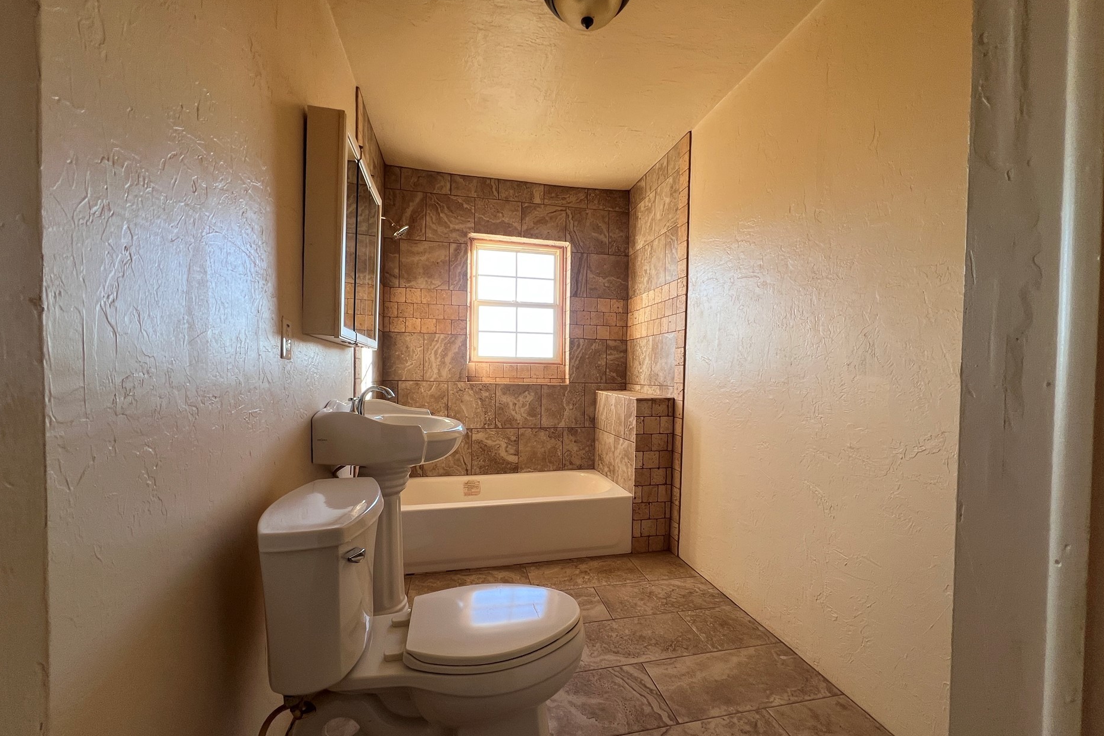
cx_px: 560
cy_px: 386
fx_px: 429
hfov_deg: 104.2
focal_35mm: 14
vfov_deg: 81.2
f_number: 1.8
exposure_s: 1/99
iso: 50
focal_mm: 1.57
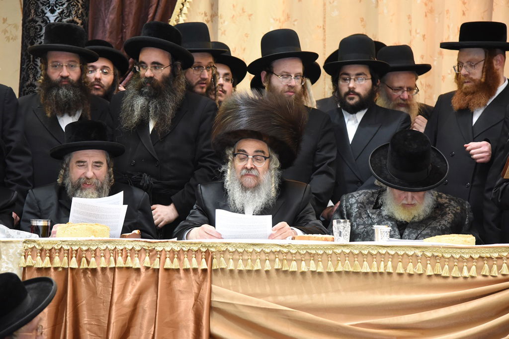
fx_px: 1386
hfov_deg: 20.8
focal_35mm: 98
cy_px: 170
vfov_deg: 14.0
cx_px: 254
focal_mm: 98
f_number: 5
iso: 3200
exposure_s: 1/125
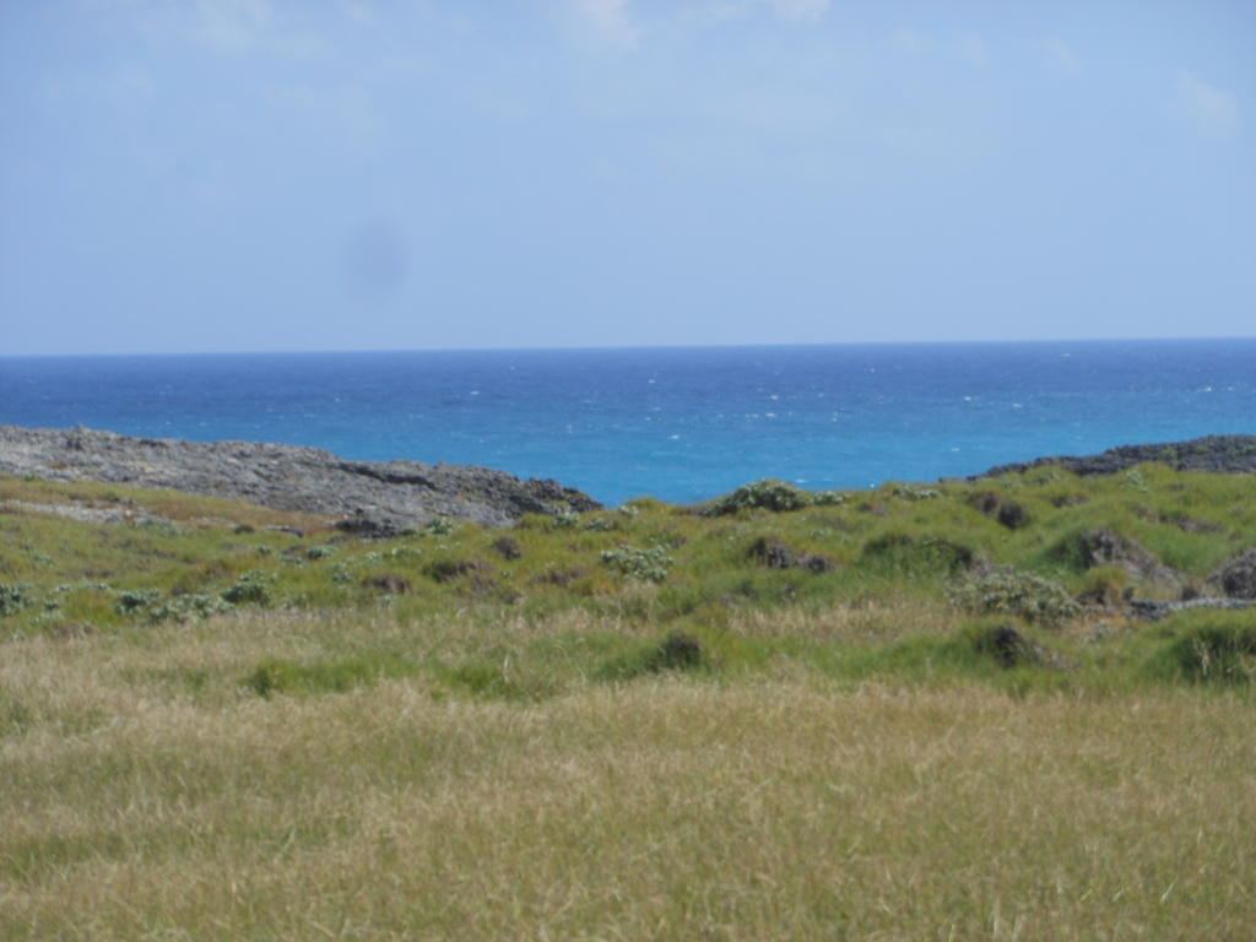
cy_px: 471
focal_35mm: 146
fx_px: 5297
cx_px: 628
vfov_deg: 10.2
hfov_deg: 13.5
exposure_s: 1/640
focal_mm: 26.1
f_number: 5.2
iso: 100
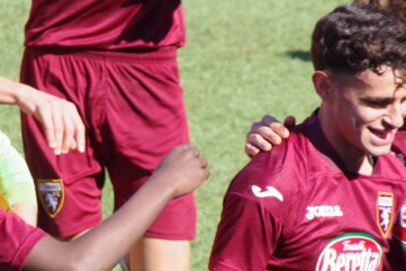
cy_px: 96
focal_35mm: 1063
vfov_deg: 1.3
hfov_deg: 1.9
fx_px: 11992
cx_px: 128
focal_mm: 250
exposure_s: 1/1000
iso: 1600
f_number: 9
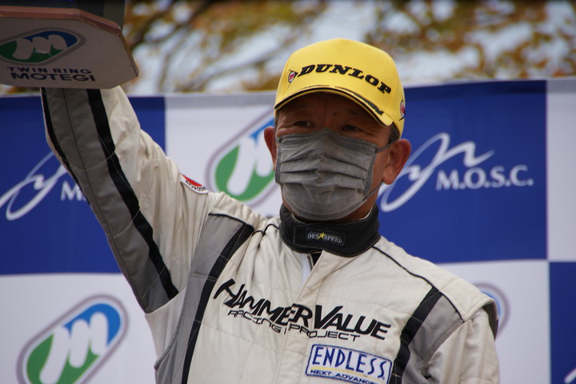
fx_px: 6000
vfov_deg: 3.7
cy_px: 192
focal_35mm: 375
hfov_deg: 5.5
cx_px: 288
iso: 160
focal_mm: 250
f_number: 6.3
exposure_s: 1/400
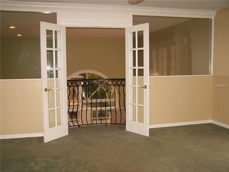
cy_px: 86
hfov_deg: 49.0
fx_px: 251
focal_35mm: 38
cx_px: 114
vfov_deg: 37.7
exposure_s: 1/60
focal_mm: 6.3
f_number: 2.8
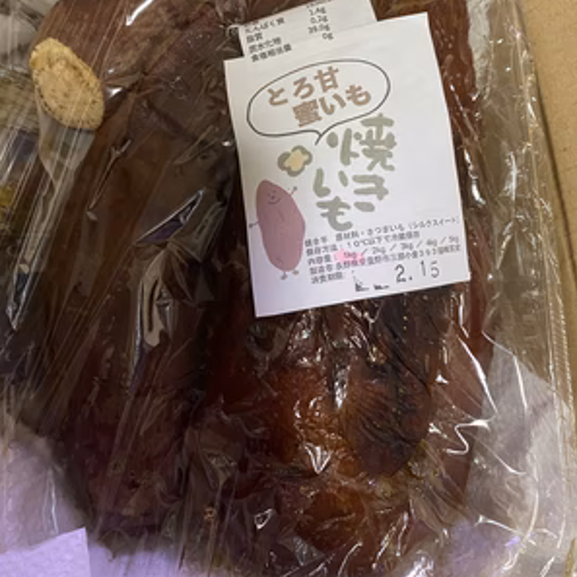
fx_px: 585
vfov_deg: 51.8
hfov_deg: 52.5
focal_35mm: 31
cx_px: 288
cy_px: 206
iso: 400
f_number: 1.8
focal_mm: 4.25
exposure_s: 1/40
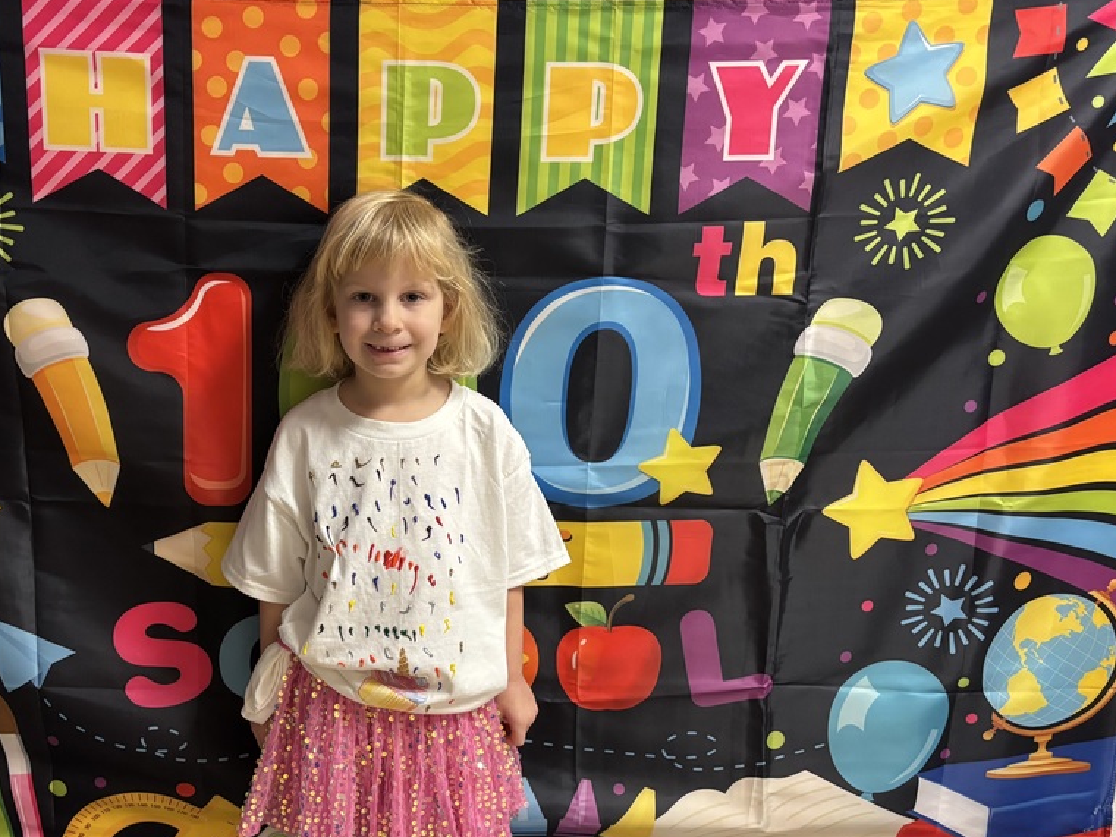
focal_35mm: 35
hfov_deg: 51.8
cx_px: 386
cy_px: 494
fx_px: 1129
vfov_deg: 40.6
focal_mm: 5.96
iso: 320
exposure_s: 1/60
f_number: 1.6
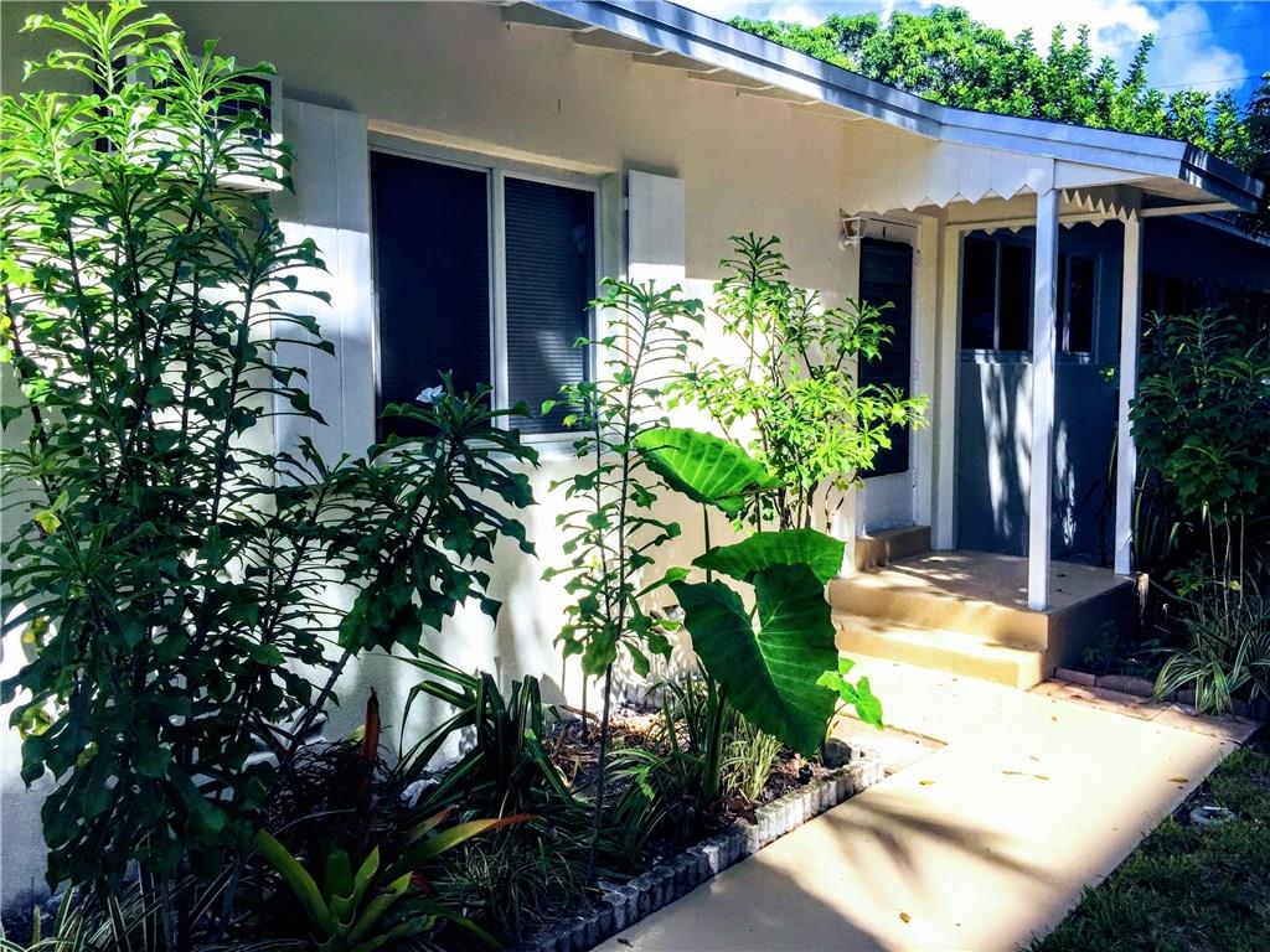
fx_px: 1064
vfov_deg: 48.2
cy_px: 476
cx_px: 635
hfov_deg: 61.7
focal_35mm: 29
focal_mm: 4.15
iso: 32
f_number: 2.2
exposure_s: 1/1319
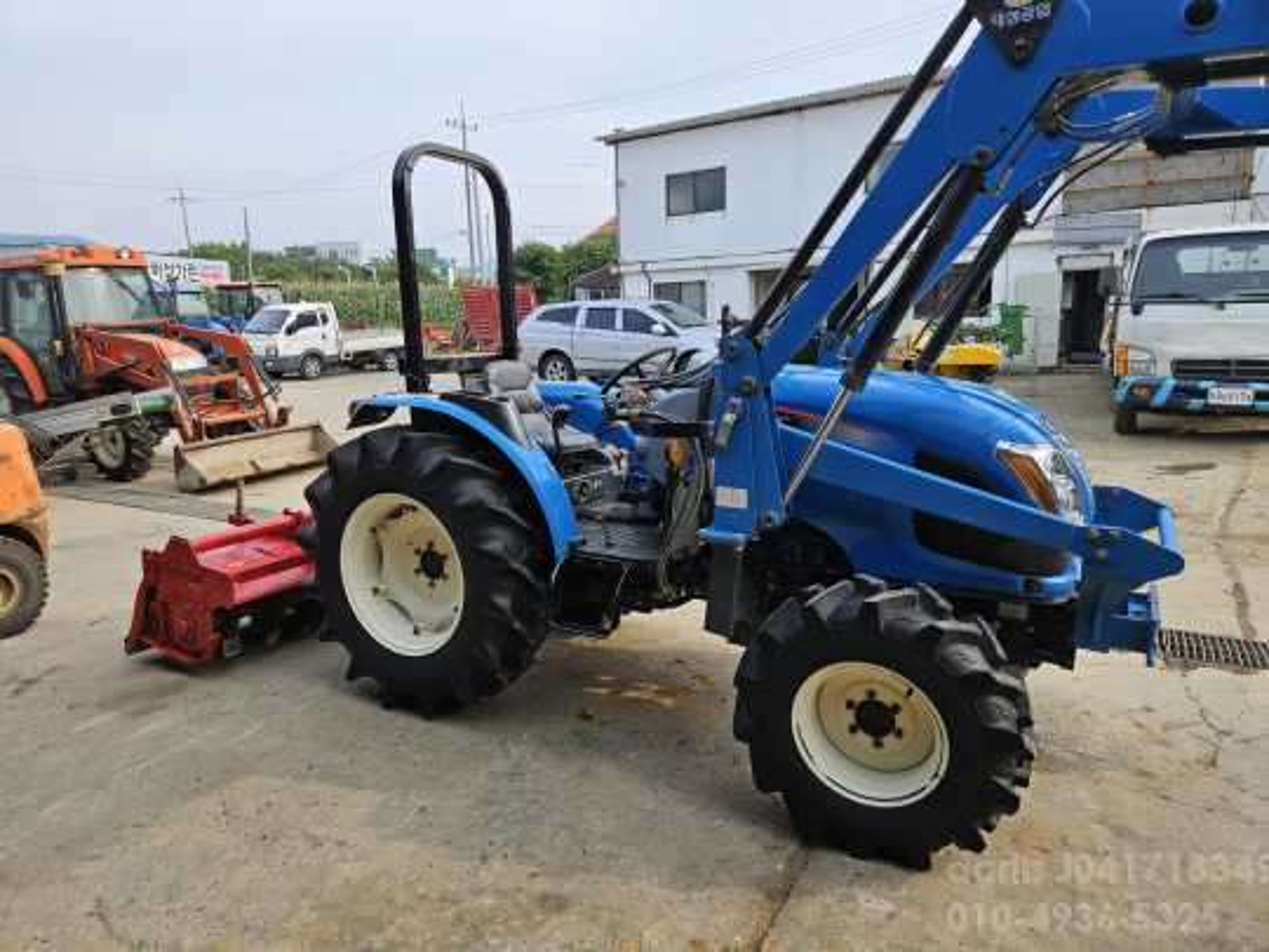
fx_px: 843
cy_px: 476
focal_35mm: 23
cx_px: 634
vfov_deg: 58.9
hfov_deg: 73.9
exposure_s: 1/648
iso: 25
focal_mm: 5.4
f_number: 1.8
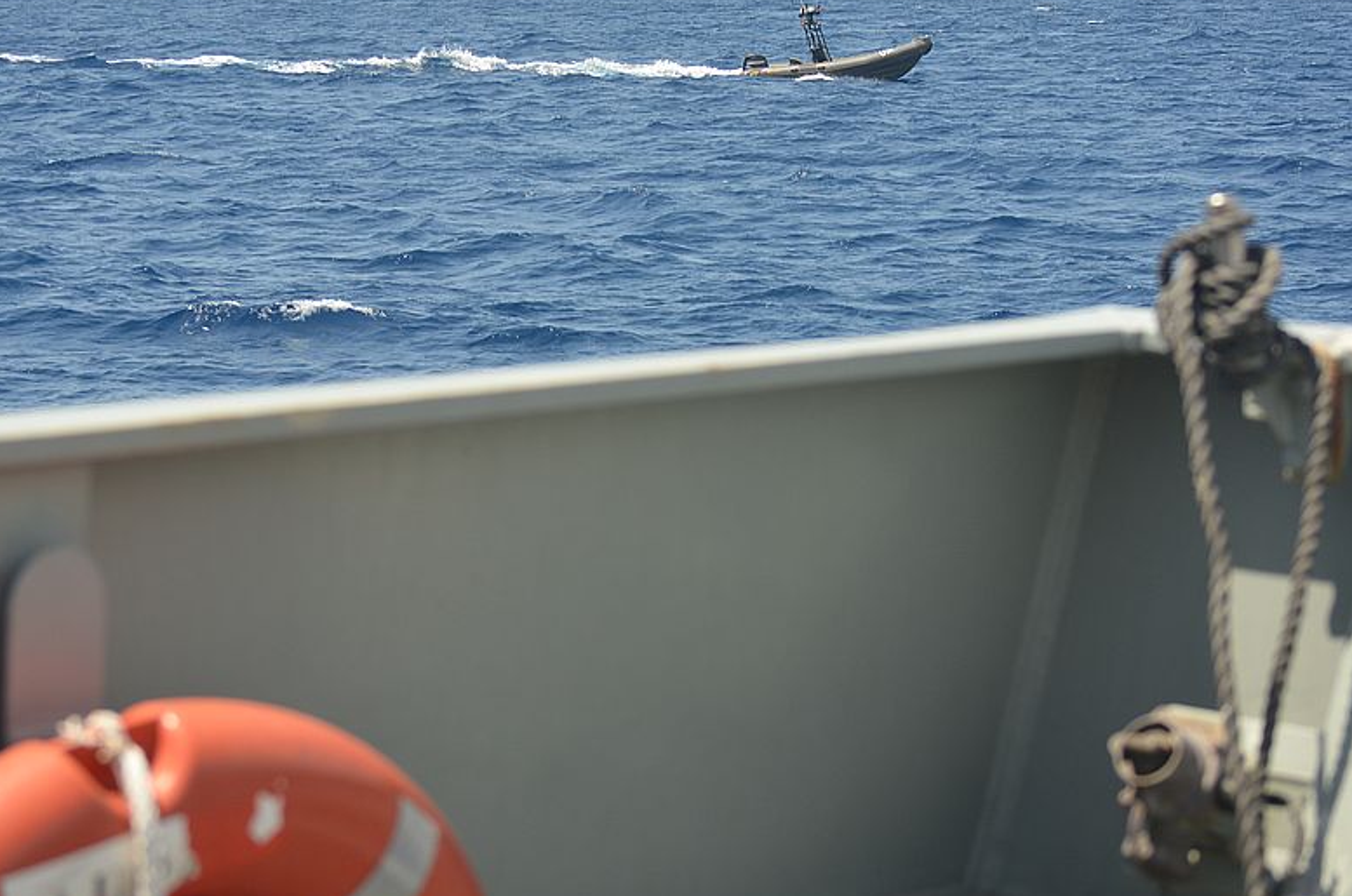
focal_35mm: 109
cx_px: 689
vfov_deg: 12.5
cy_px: 341
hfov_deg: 18.8
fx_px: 4073
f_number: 6.3
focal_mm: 55
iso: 200
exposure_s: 1/640
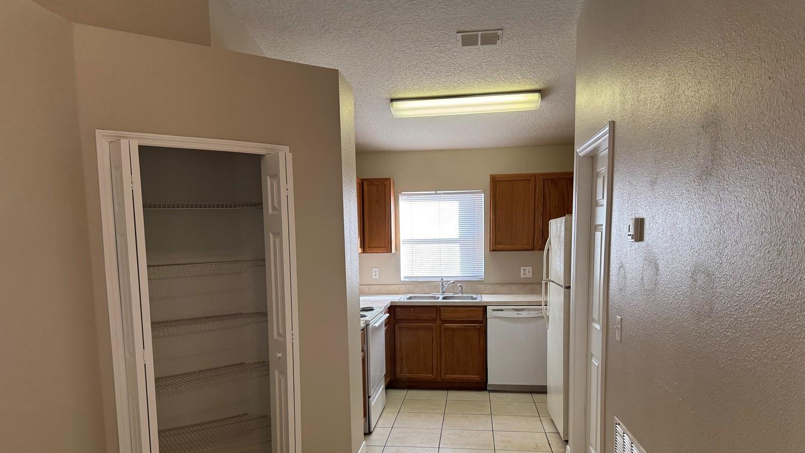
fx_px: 576
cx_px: 404
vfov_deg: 42.5
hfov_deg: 69.8
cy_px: 295
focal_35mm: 27
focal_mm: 6.76
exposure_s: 1/120
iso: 200
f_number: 1.78
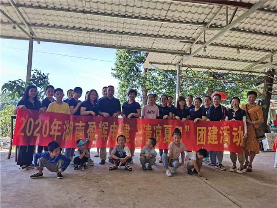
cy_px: 104
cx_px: 138
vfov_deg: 51.4
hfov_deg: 65.3
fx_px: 216
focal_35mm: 27
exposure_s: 1/903
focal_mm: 5.56
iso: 50
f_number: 1.6
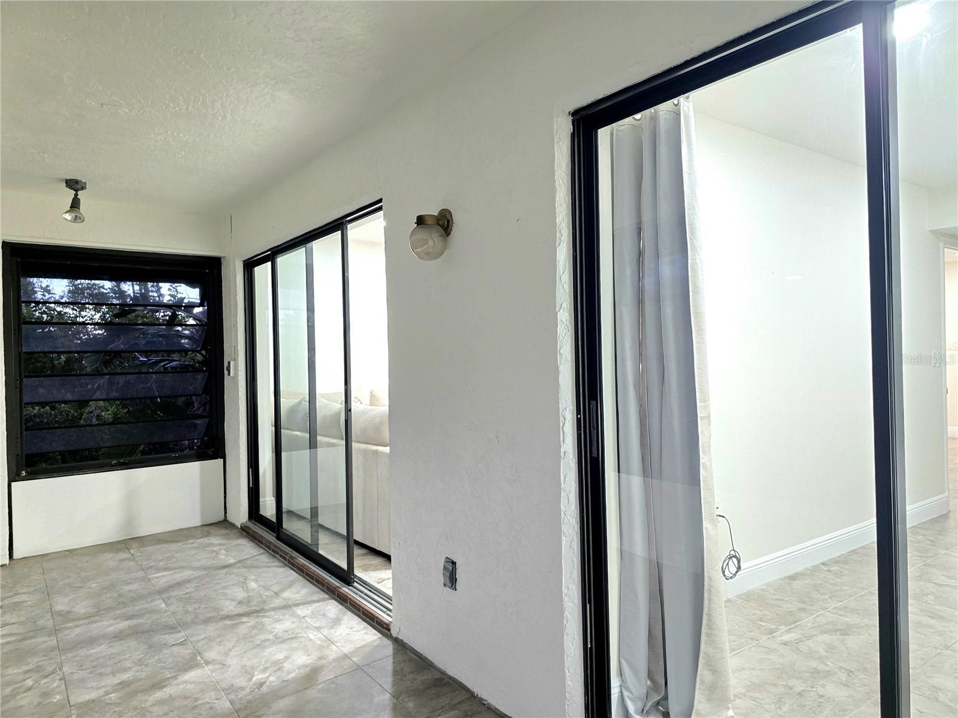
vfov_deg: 58.9
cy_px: 359
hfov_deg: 73.9
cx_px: 479
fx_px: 637
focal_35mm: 23
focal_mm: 6.3
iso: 1000
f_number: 1.7
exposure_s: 1/60.2
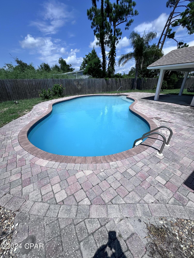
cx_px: 97
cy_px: 129
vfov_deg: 102.1
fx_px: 105
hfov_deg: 85.7
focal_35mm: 14
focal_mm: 2.22
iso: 50
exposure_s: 1/3205
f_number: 2.2
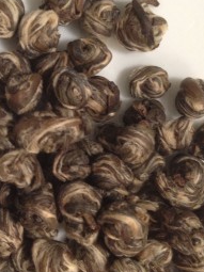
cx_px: 53
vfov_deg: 29.4
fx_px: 519
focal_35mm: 66
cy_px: 132
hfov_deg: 22.1
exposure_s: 1/20
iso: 160
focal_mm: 4.28
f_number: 2.4
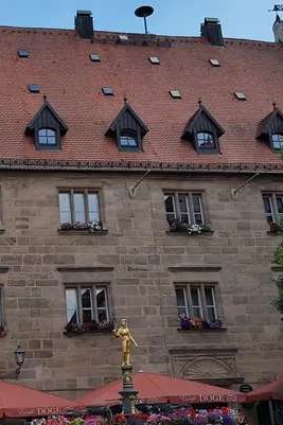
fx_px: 637
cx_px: 41
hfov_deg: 24.5
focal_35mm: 54
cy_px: 182
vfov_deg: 36.8
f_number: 1.7
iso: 50
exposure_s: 1/1796
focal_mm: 4.2
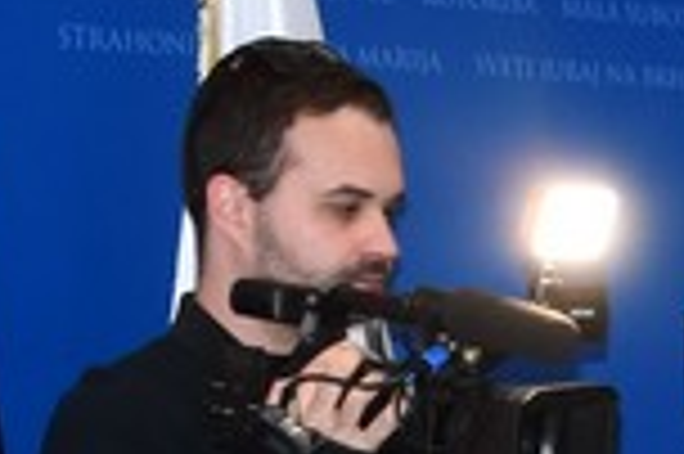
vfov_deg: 7.3
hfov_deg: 10.2
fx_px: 3454
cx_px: 1462
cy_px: 789
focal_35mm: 182
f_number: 3.5
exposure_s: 1/60
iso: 500
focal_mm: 18
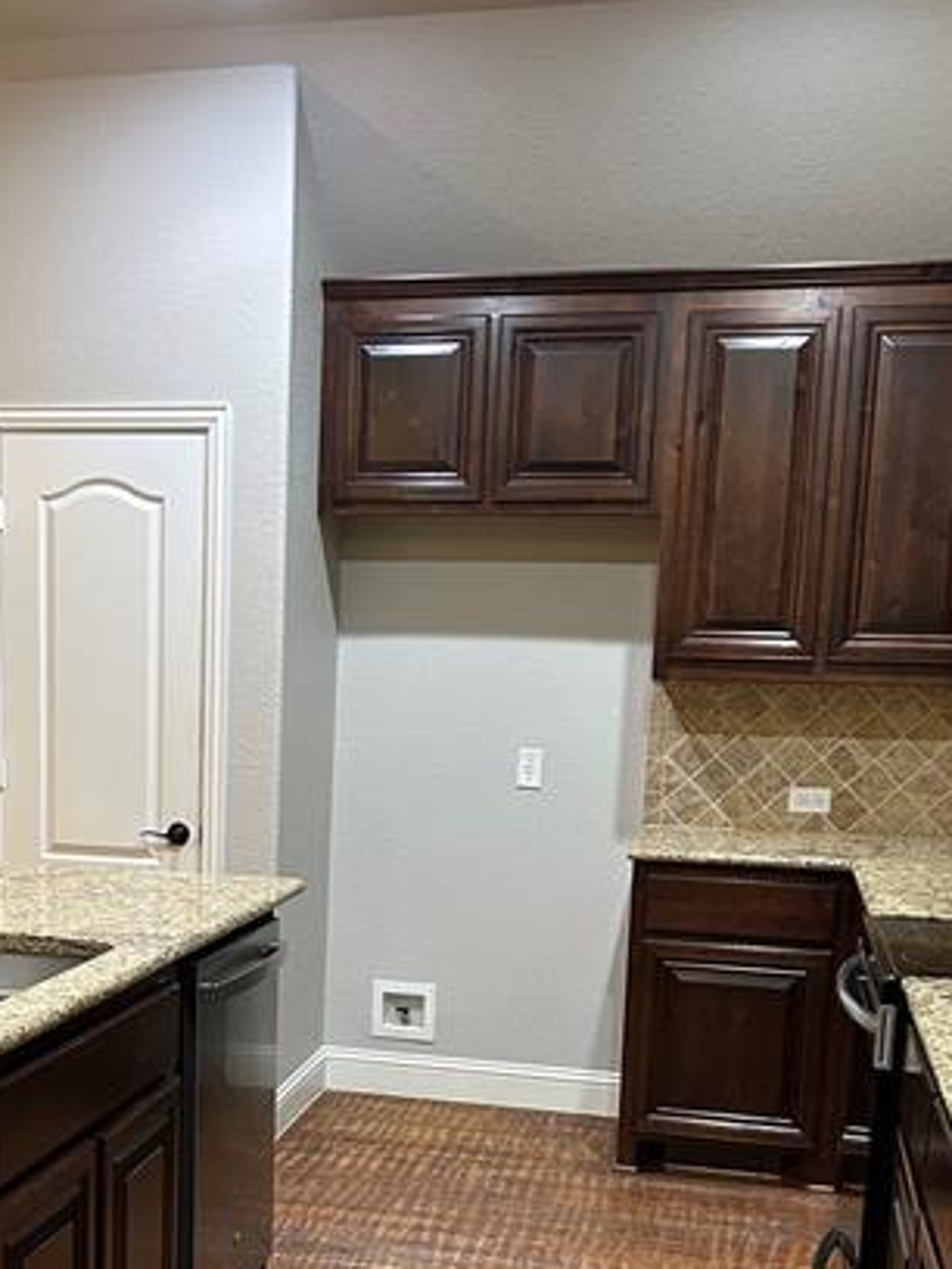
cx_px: 283
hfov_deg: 29.4
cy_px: 908
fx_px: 1797
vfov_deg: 38.2
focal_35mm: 49
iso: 250
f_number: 1.5
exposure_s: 1/60
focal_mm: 5.7
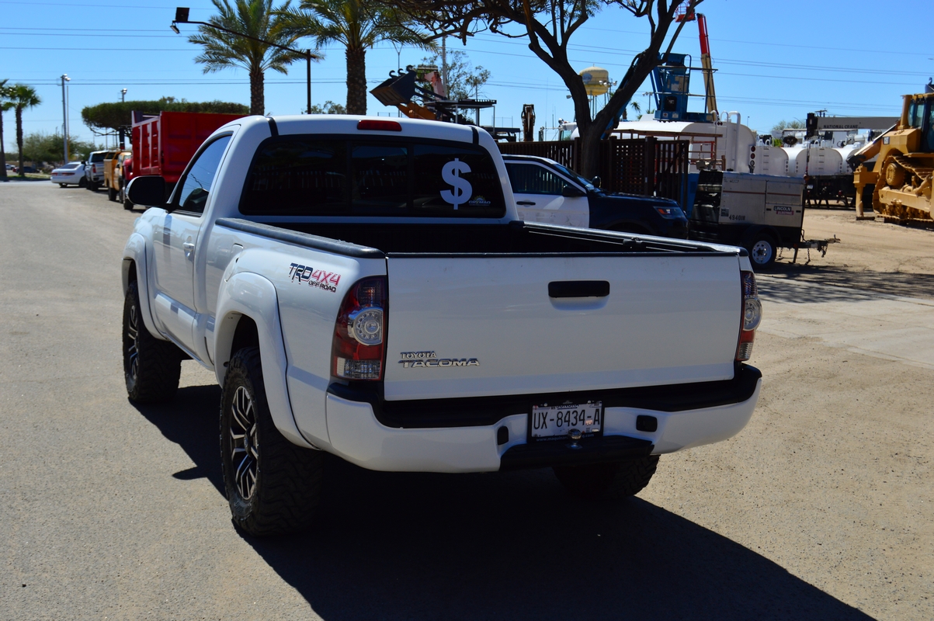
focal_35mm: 42
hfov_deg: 46.4
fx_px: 1089
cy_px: 310
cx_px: 467
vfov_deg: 31.8
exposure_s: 1/1250
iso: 200
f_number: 7.1
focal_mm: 28
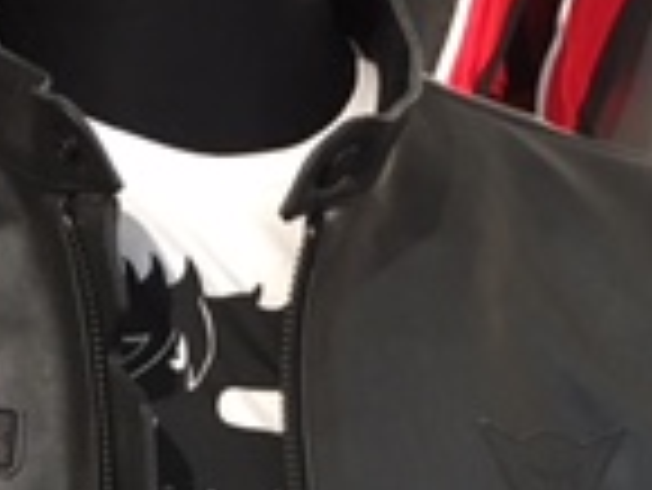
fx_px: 2413
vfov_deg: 10.8
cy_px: 895
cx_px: 364
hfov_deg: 15.4
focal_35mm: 128
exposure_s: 1/30
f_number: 2.2
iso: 160
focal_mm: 4.15
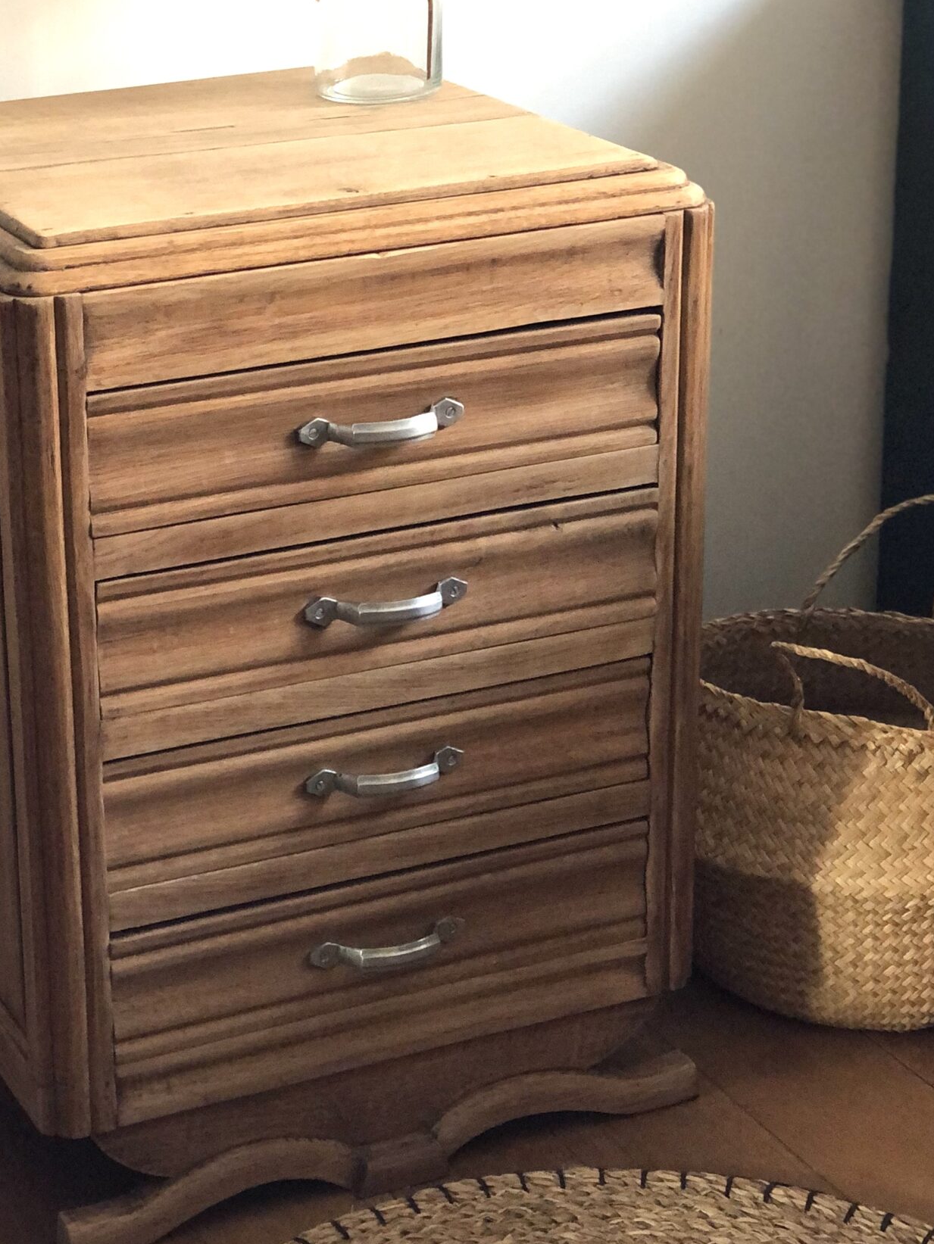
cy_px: 519
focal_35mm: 81
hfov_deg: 18.1
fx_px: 2913
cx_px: 279
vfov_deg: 24.1
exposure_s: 1/15
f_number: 2.4
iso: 160
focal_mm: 6
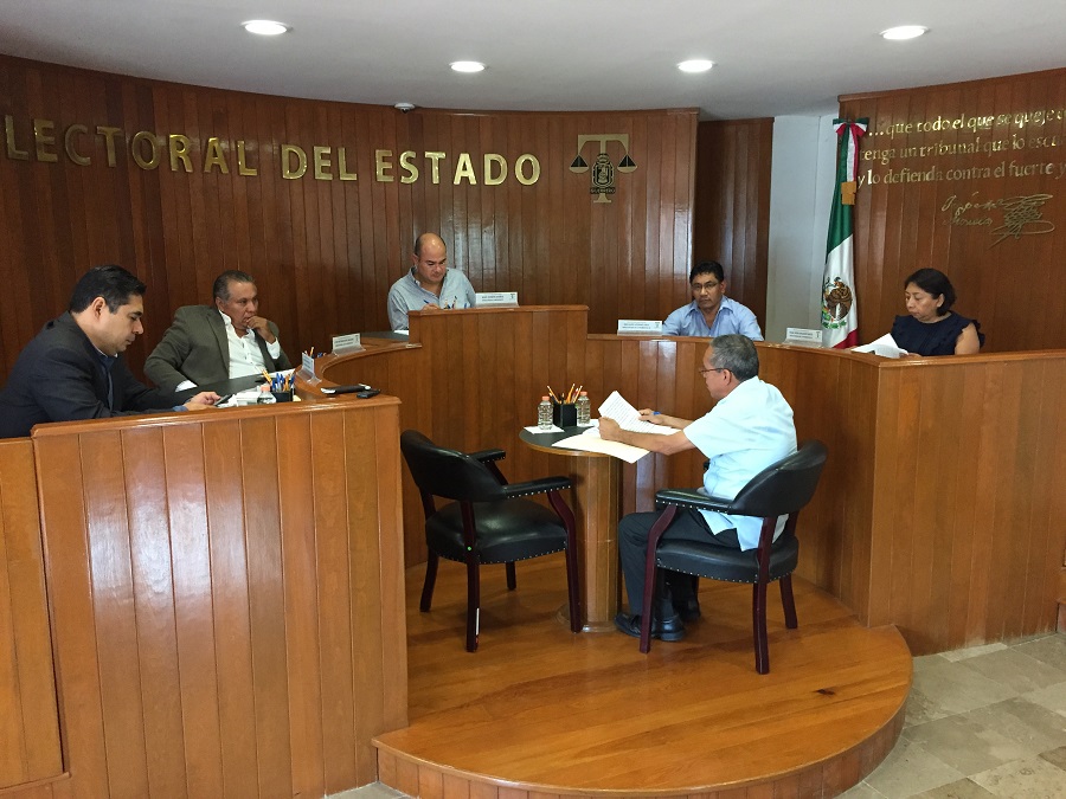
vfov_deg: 48.2
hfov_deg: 61.7
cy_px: 400
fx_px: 893
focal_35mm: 29
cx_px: 533
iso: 200
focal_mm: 4.15
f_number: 2.2
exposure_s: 1/30
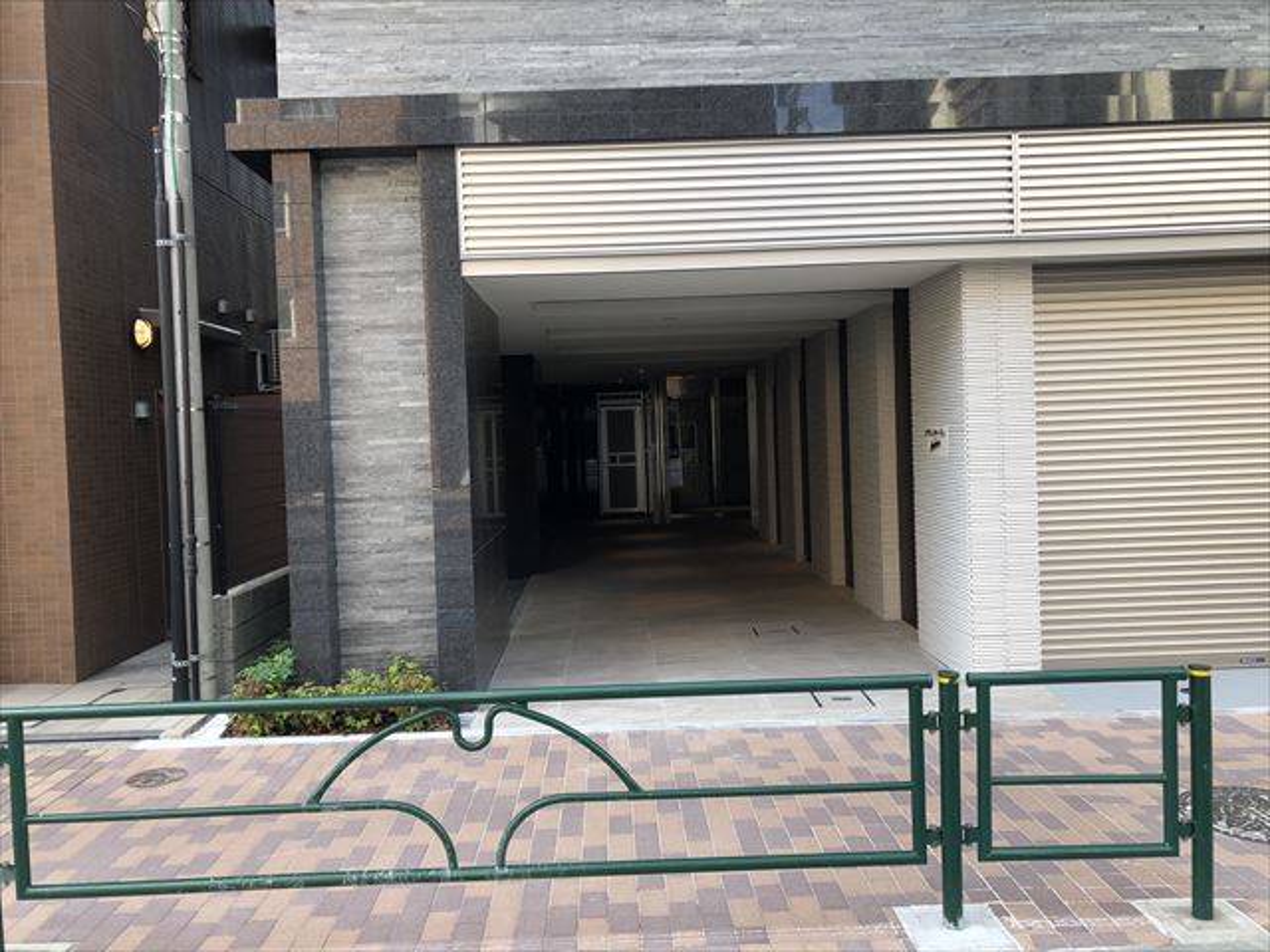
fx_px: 1027
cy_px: 476
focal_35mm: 28
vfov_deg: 49.7
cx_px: 635
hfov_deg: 63.4
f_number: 1.8
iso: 20
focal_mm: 3.99
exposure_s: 1/167
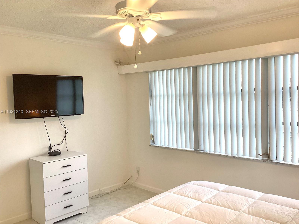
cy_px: 112
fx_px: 268
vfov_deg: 45.4
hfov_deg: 58.4
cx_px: 150
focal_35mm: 31
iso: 64
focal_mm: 3.3
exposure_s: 1/120
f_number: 2.4
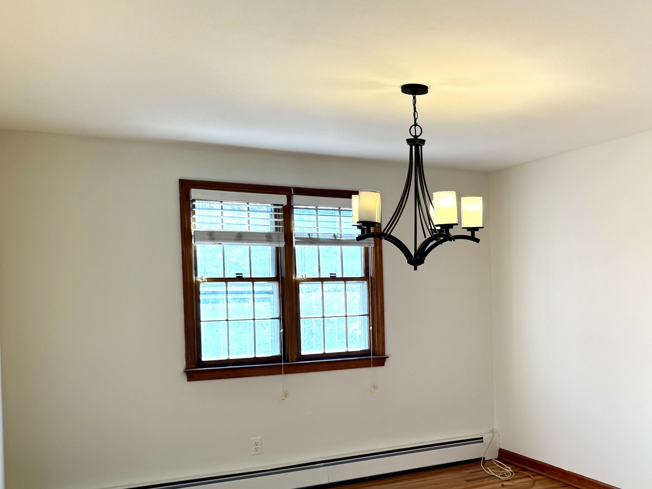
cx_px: 488
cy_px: 313
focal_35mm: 39
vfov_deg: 36.6
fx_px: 735
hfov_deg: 46.2
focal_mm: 6.76
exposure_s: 1/263
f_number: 1.78
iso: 80
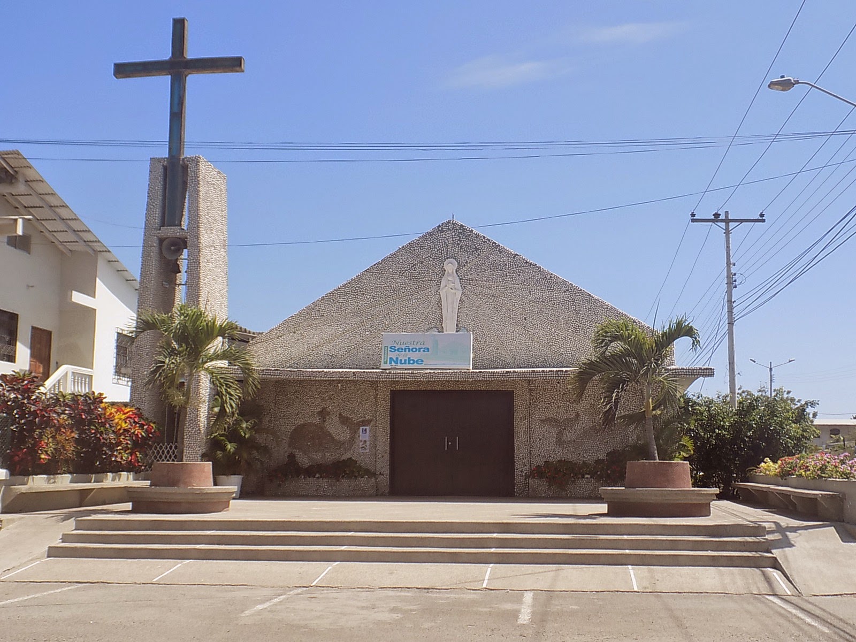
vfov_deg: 38.7
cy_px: 321
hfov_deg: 50.1
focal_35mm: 37
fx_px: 915
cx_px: 428
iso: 80
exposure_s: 1/1000
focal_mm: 6.6
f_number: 3.5
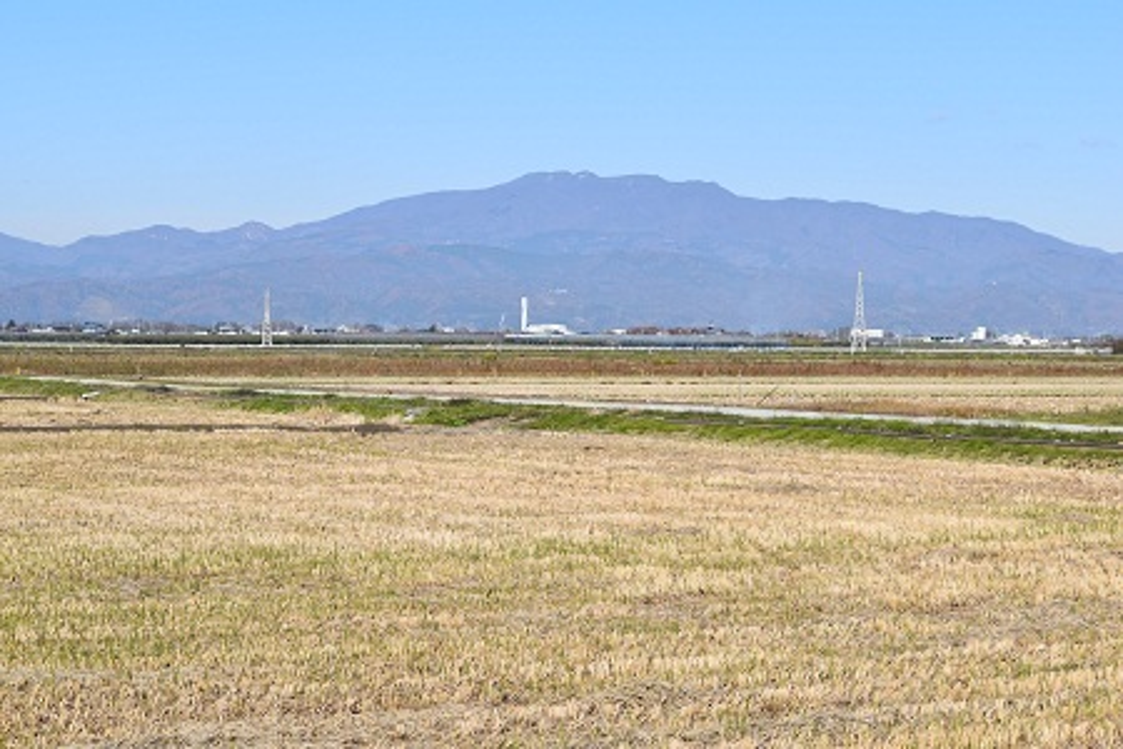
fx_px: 2714
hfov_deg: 23.4
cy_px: 374
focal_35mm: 87
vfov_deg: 15.7
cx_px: 562
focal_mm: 58
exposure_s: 1/400
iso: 200
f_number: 10
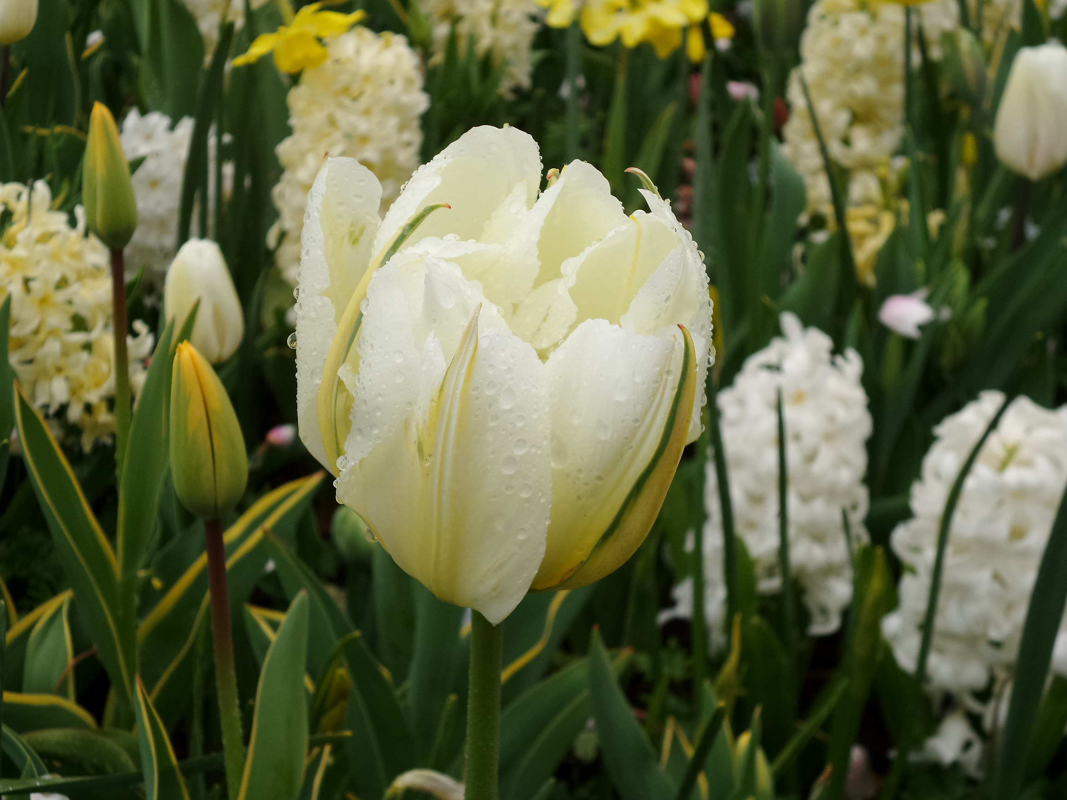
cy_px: 410
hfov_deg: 30.7
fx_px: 1942
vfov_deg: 23.3
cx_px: 534
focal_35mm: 63
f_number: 4.5
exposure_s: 1/250
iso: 100
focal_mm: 11
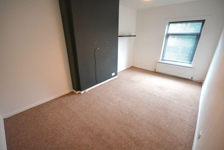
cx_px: 112
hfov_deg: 100.4
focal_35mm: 15
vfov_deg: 77.3
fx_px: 93
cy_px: 75
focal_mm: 10
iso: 1100
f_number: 4
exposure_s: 1/30
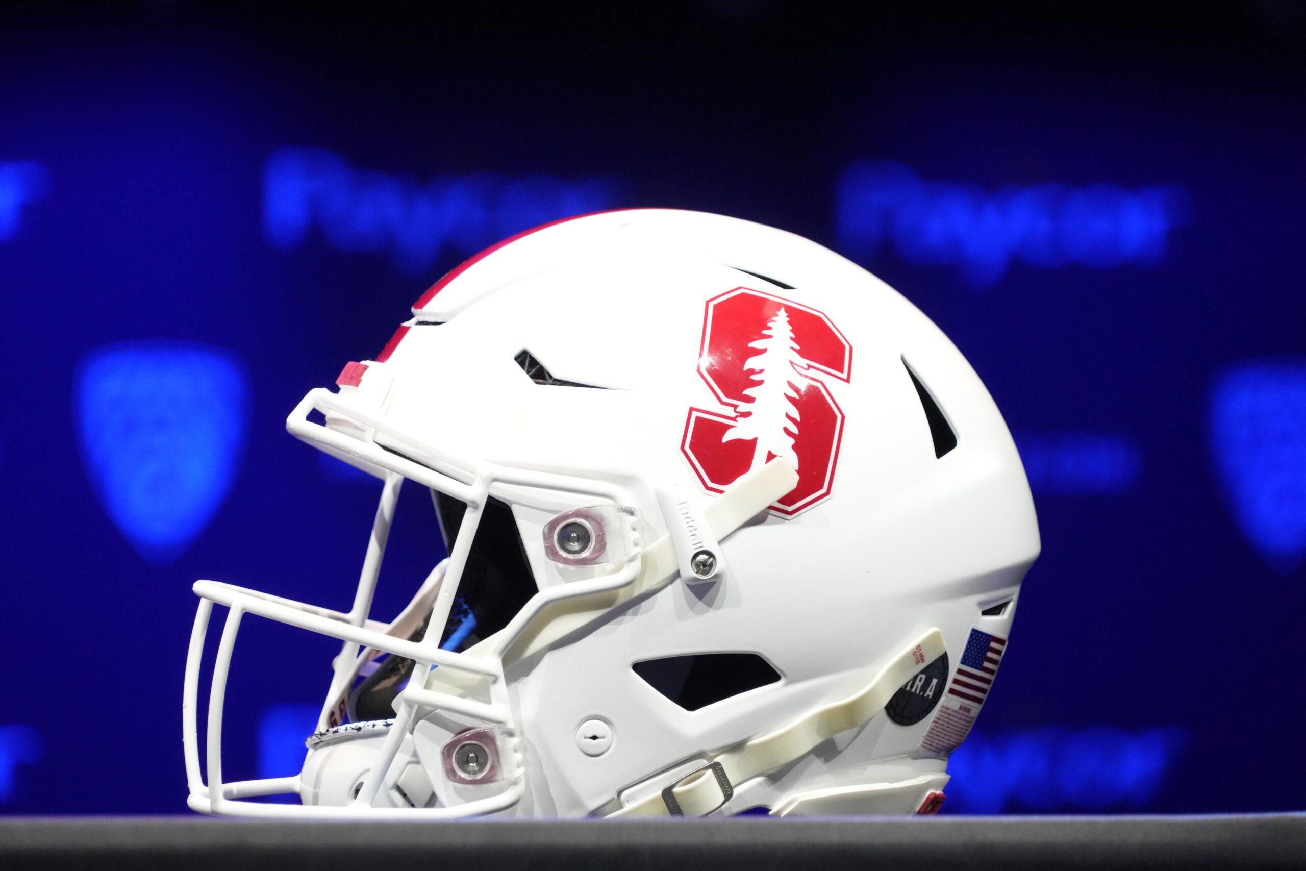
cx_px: 653
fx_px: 7038
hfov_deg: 10.6
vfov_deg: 7.1
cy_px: 436
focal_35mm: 194
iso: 5000
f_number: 6.3
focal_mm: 194
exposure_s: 1/200
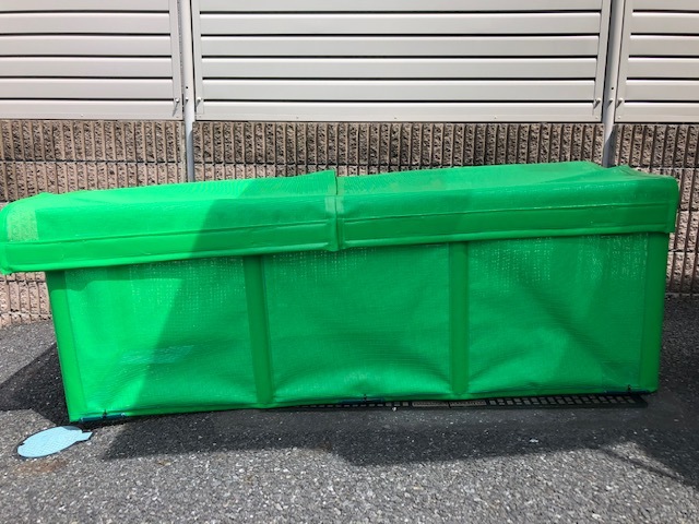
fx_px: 565
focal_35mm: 28
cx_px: 350
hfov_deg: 63.4
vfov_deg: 49.7
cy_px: 262
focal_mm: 3.99
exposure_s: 1/1000
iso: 20
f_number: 1.8
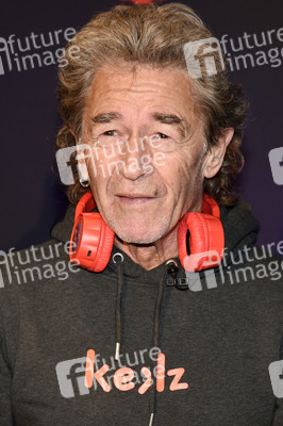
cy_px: 213
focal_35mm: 120
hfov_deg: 11.4
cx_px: 142
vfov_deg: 17.1
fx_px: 1417
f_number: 6.3
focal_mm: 120
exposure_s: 1/125
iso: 1600
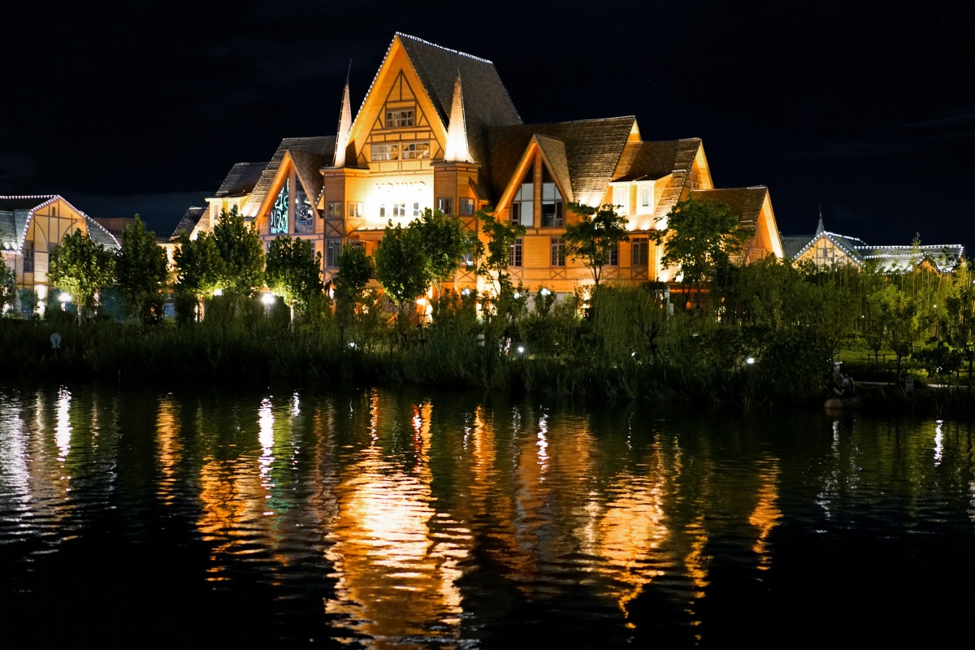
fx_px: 1489
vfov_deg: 24.6
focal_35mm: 55
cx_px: 488
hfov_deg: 36.2
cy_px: 325
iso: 3200
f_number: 2
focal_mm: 55
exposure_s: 1/30
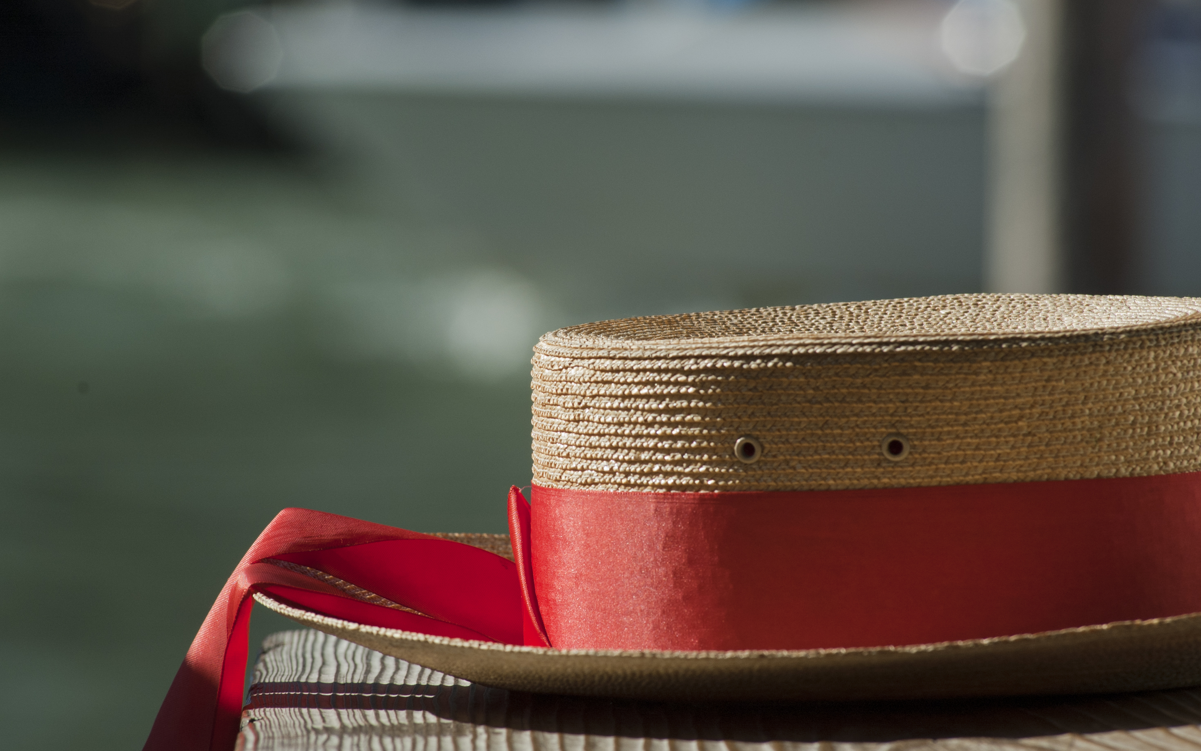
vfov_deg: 4.3
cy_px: 355
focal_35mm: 306
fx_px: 10015
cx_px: 600
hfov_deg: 6.9
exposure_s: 1/500
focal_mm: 200
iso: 200
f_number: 8
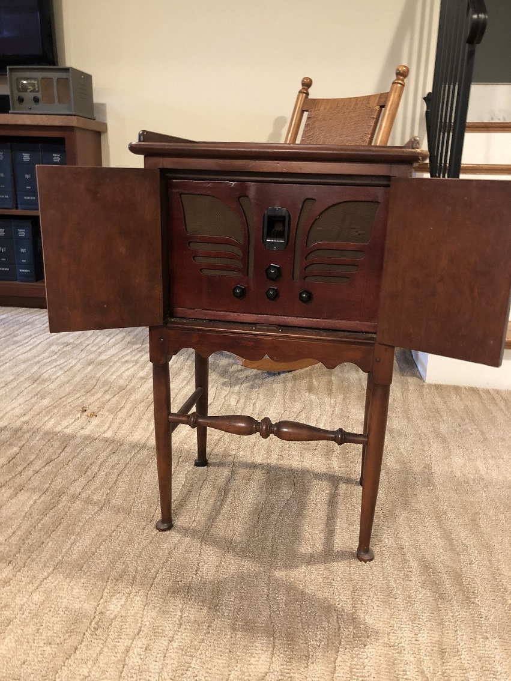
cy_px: 340
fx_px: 551
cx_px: 256
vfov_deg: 63.4
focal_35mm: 28
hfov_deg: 49.8
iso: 100
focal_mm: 3.99
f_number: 1.8
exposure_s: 1/9
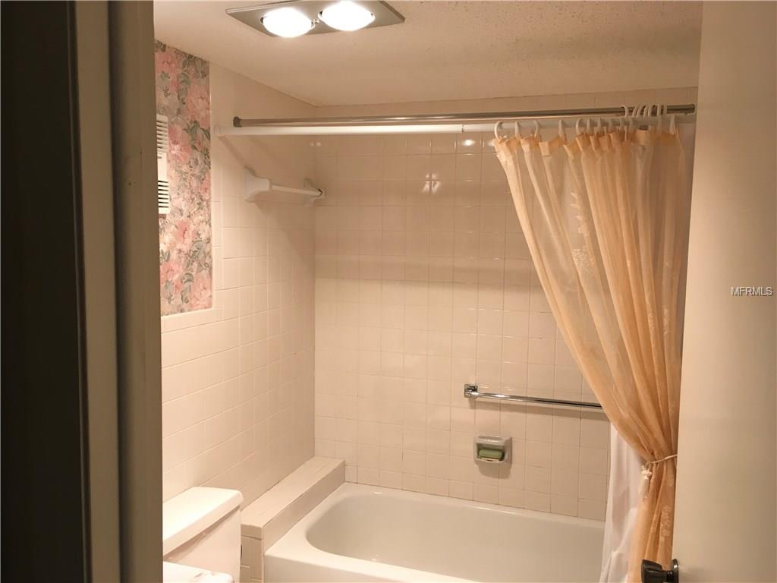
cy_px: 292
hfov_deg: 61.7
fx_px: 651
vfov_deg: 48.2
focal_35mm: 29
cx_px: 388
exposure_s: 1/40
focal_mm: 4.15
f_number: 2.2
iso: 32
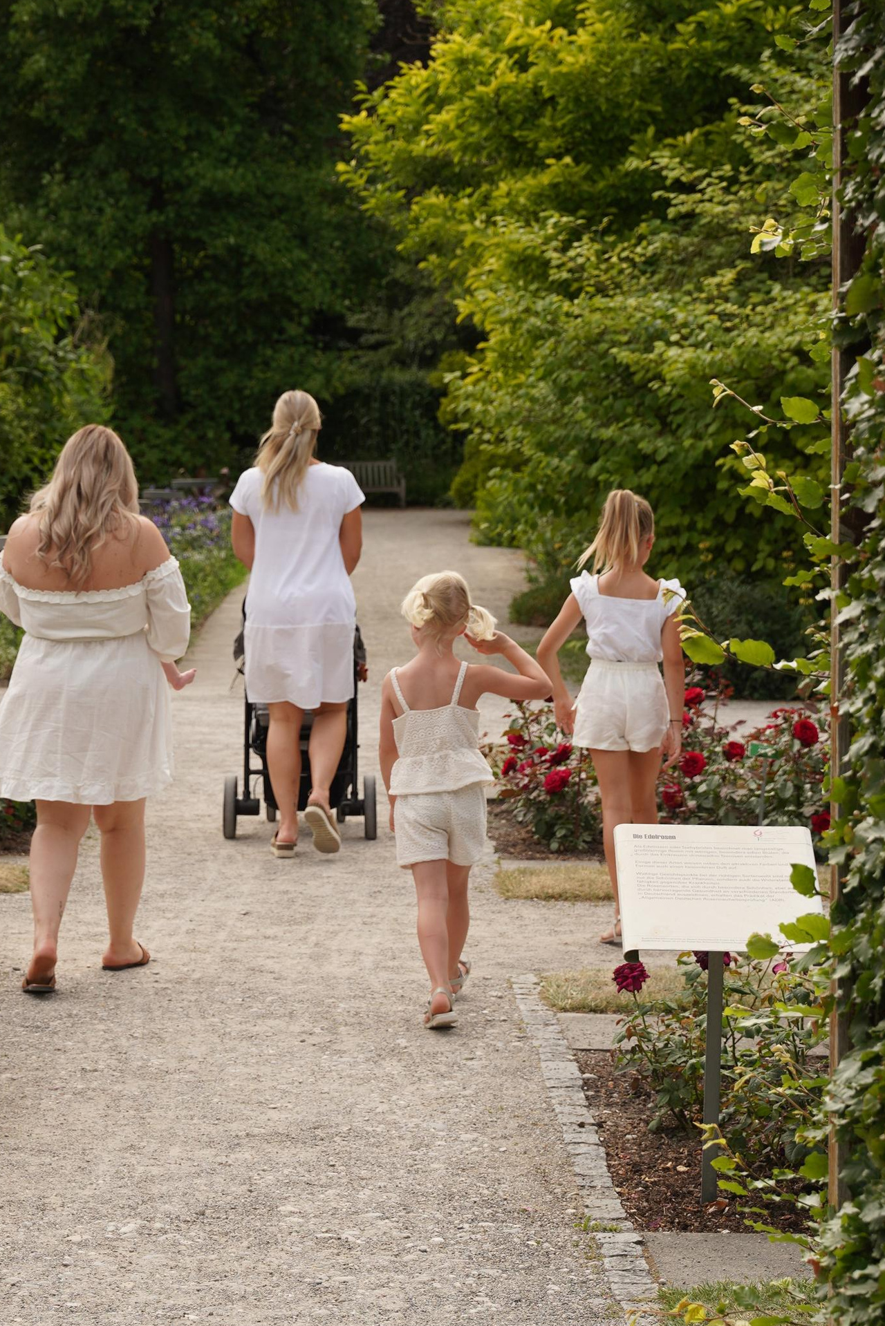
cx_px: 223
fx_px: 3288
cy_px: 368
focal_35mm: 89
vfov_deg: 22.6
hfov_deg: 15.3
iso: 200
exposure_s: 1/320
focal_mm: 44.6
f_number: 4.5
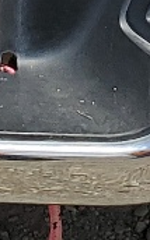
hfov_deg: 5.0
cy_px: -453
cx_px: -142
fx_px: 1687
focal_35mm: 257
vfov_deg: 7.3
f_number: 1.5
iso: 50
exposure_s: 1/5000
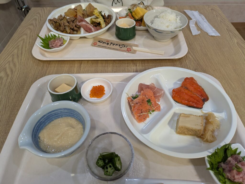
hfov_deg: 69.4
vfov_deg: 54.9
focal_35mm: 25
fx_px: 177
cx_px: 122
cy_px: 92
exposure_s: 1/100
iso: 522
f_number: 1.89
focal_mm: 5.43
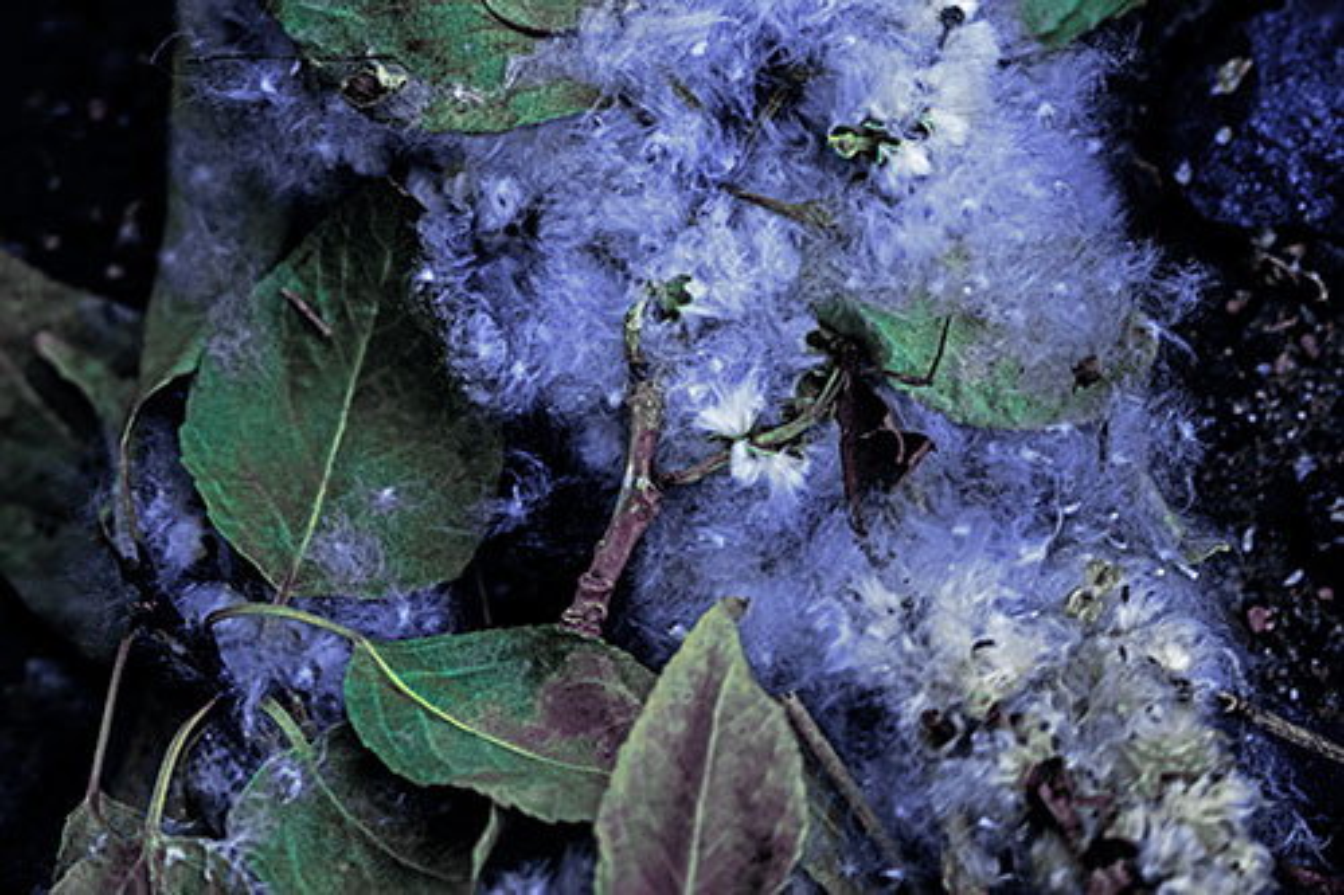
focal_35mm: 210
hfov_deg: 9.8
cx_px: 672
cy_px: 448
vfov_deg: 6.5
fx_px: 7837
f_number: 6.3
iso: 1000
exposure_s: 1/1250
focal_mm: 210
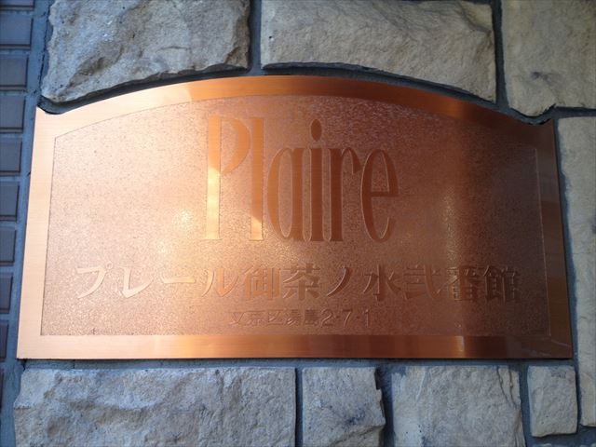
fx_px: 603
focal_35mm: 35
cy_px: 224
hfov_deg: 52.6
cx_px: 298
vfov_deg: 40.7
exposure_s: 1/30
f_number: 2.4
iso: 50
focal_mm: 4.28
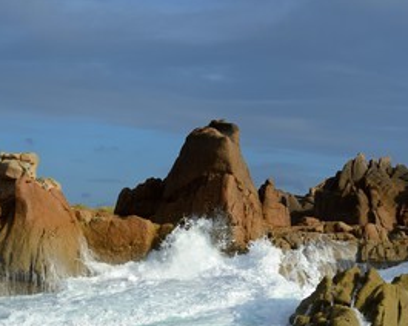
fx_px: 1256
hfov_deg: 18.4
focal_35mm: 104
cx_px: 122
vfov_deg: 14.8
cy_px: 206
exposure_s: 1/1000
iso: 400
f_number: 16
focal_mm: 70
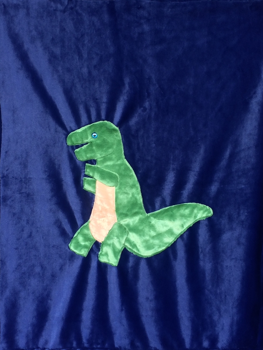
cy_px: 175
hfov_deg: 48.2
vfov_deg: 61.7
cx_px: 132
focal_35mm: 29
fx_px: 294
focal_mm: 4.15
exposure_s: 1/60
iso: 40
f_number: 2.2
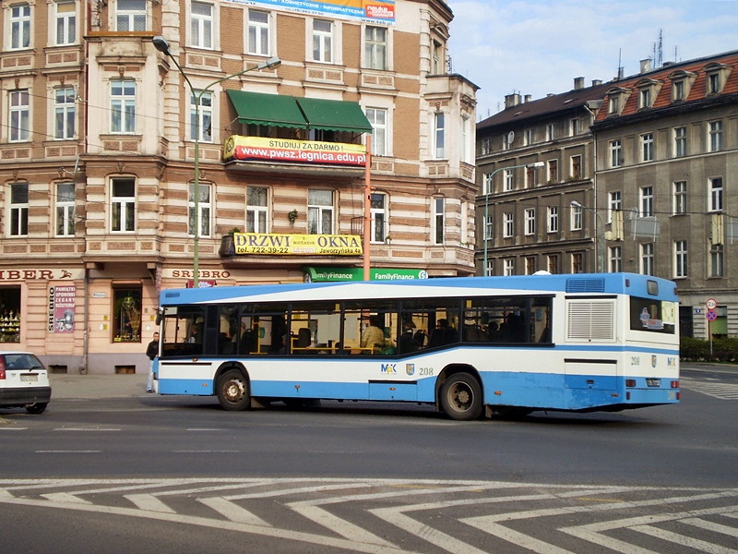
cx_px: 369
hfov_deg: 36.2
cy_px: 277
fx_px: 1130
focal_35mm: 53
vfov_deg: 27.5
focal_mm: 9.3
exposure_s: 1/320
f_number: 3.9
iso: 64
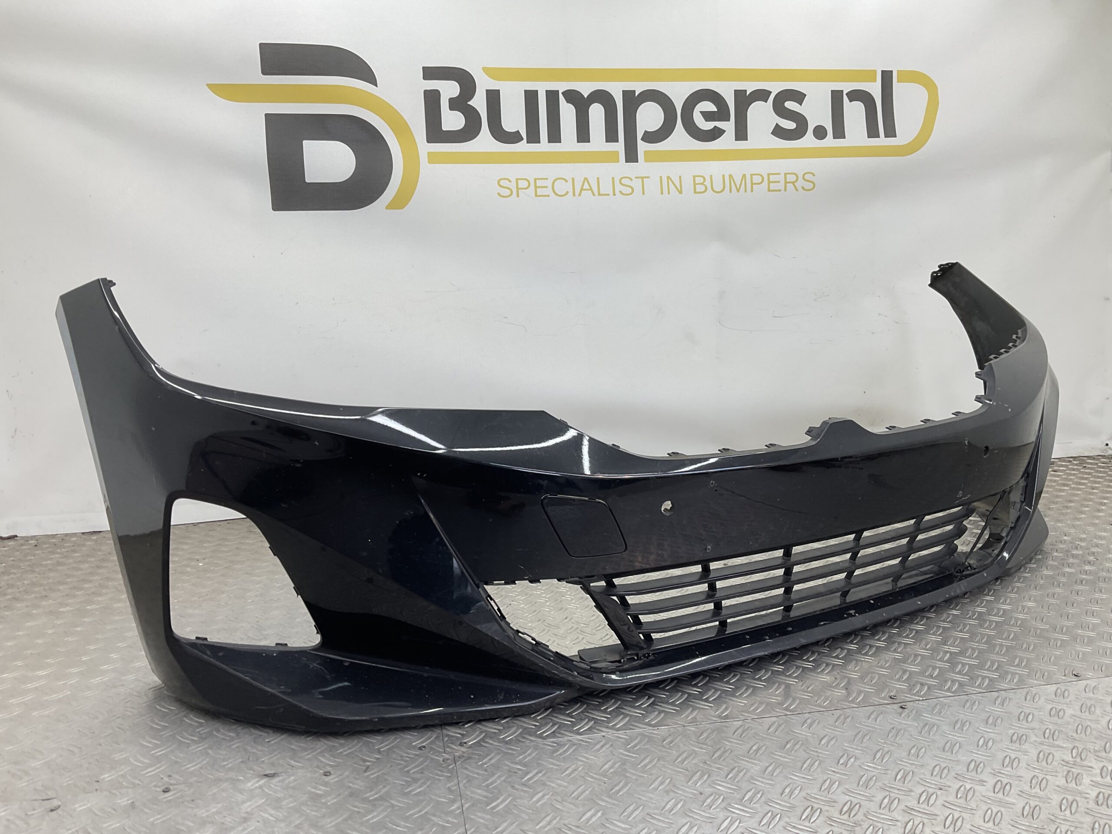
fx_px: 932
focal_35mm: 29
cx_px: 556
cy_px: 417
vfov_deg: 48.2
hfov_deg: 61.7
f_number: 1.8
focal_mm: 3
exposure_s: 1/100
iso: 16
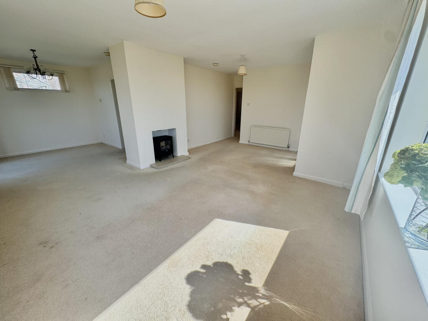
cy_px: 160
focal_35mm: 14
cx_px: 214
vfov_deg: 85.7
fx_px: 173
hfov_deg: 102.1
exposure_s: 1/237
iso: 40
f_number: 2.2
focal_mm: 2.22
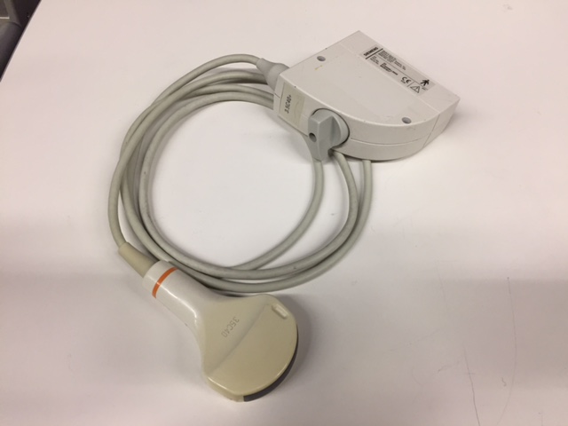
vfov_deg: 48.2
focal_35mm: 29
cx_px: 284
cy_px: 213
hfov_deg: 61.7
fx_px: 476
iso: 64
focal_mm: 4.15
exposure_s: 1/33
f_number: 2.2
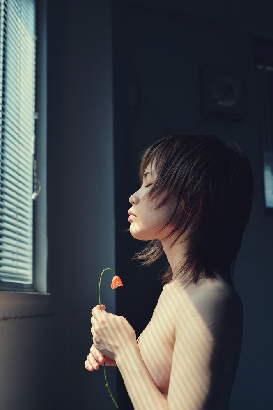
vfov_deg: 39.6
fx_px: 569
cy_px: 205
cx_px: 136
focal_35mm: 50
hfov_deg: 27.0
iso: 100
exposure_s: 1/320
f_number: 5
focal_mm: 50
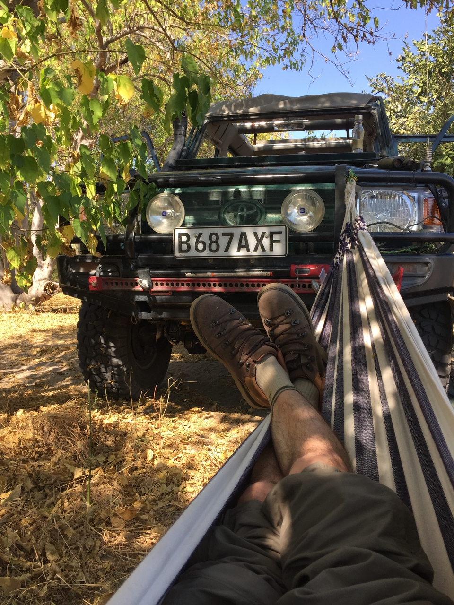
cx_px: 227
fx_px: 507
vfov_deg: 61.7
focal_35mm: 29
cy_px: 302
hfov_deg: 48.2
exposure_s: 1/476
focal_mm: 4.15
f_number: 2.2
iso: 32
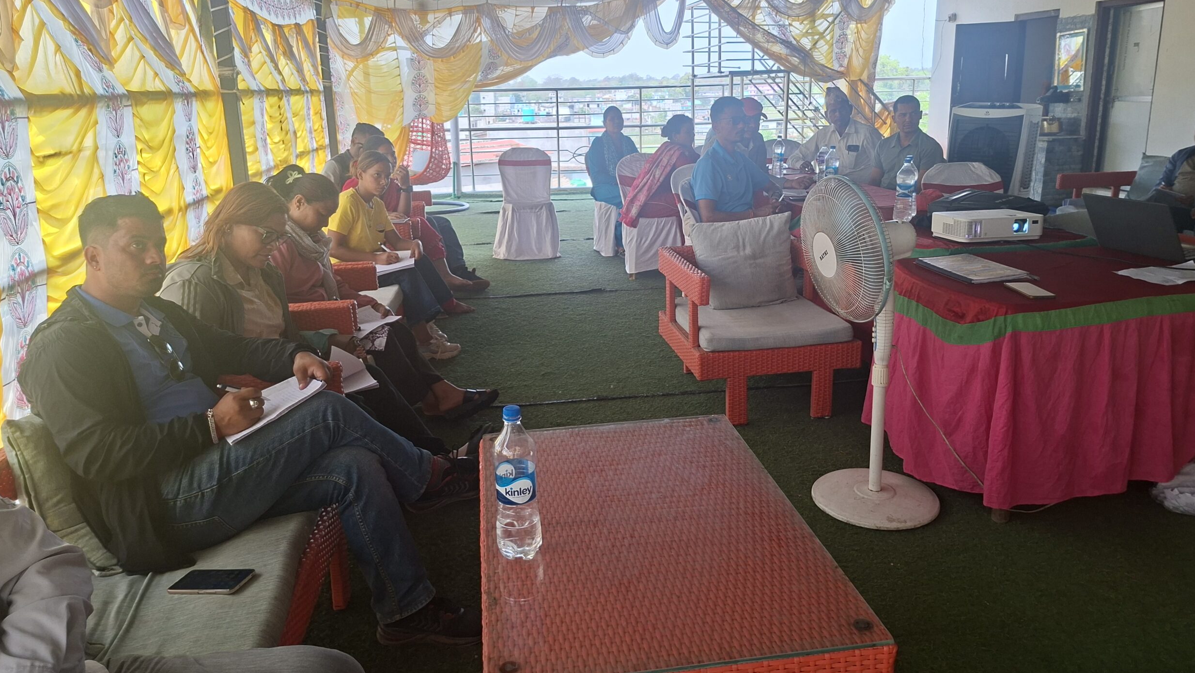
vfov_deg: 44.3
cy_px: 304
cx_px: 608
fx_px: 824
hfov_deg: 71.9
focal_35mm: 26
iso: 50
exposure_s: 1/152
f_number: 1.8
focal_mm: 5.54
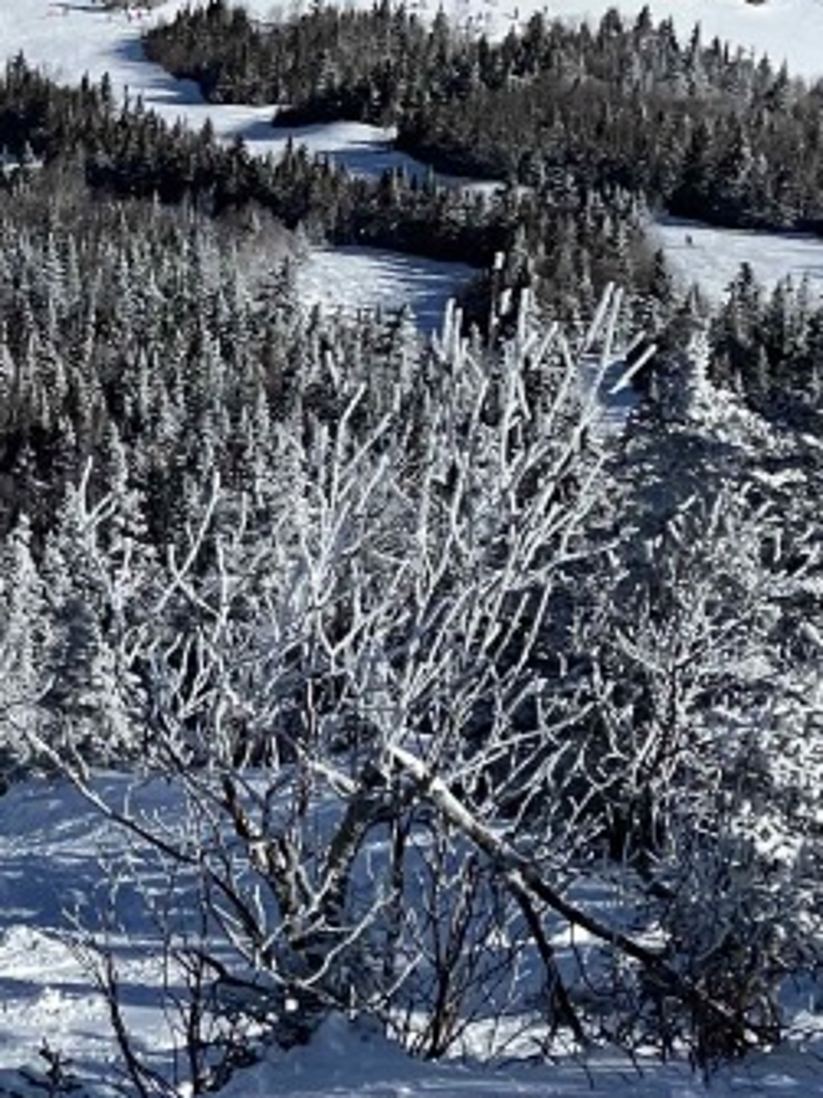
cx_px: -584
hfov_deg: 9.0
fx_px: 5044
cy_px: 374
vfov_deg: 12.4
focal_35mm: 159
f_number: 2
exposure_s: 1/5319
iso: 25
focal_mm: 6
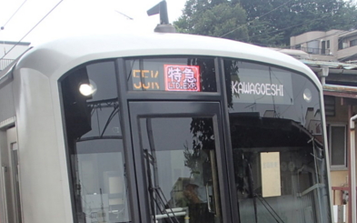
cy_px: 230
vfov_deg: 22.8
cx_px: 198
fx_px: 525
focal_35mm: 54
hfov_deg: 37.5
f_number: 3.3
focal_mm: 4.4
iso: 100
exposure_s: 1/125
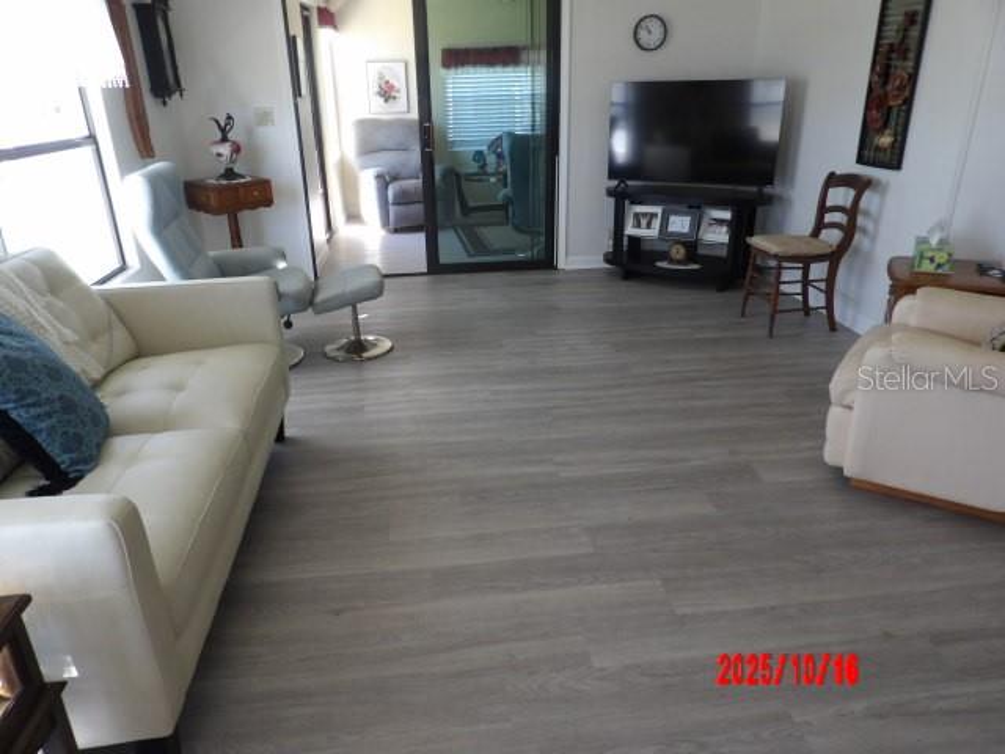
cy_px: 377
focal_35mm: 24
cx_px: 502
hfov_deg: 71.6
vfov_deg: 56.8
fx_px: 697
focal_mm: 4.3
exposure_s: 1/33
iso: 181
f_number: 3.2
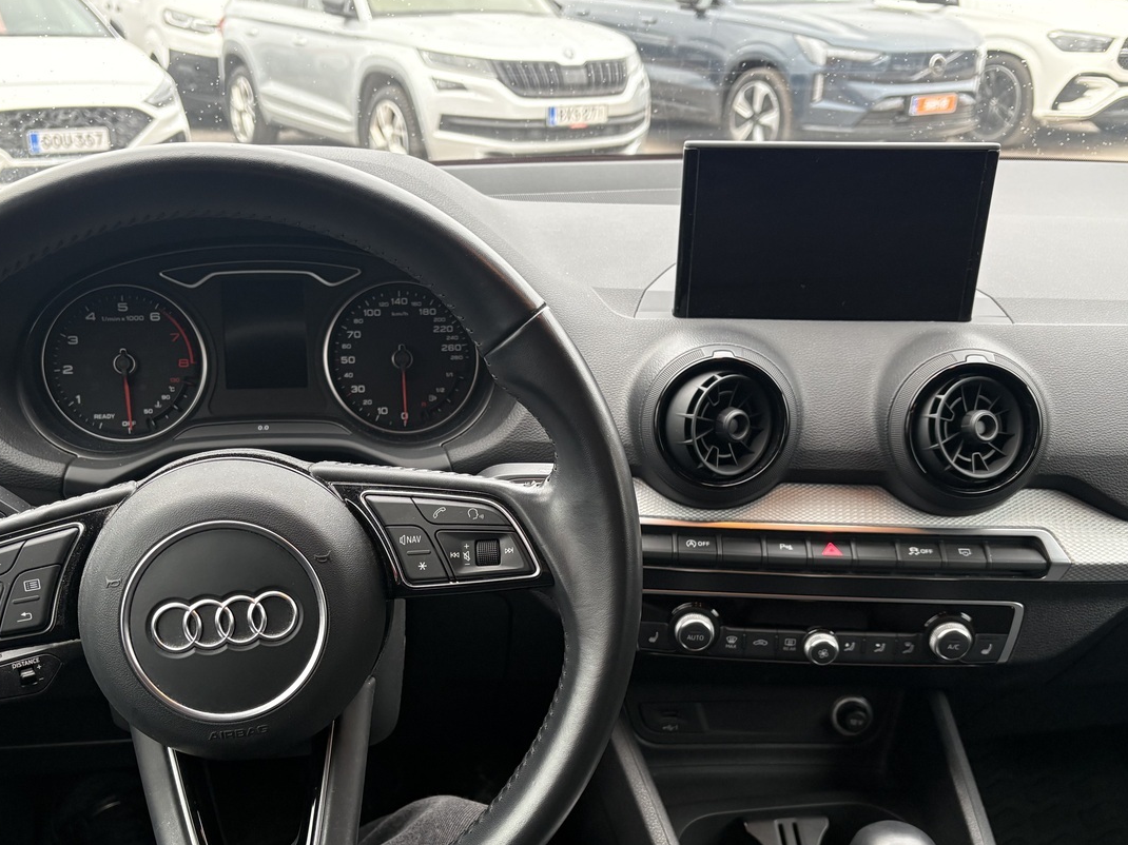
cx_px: 490
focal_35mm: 35
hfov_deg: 52.5
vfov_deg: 40.5
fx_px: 1140
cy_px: 513
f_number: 1.6
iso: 160
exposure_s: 1/60
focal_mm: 5.96
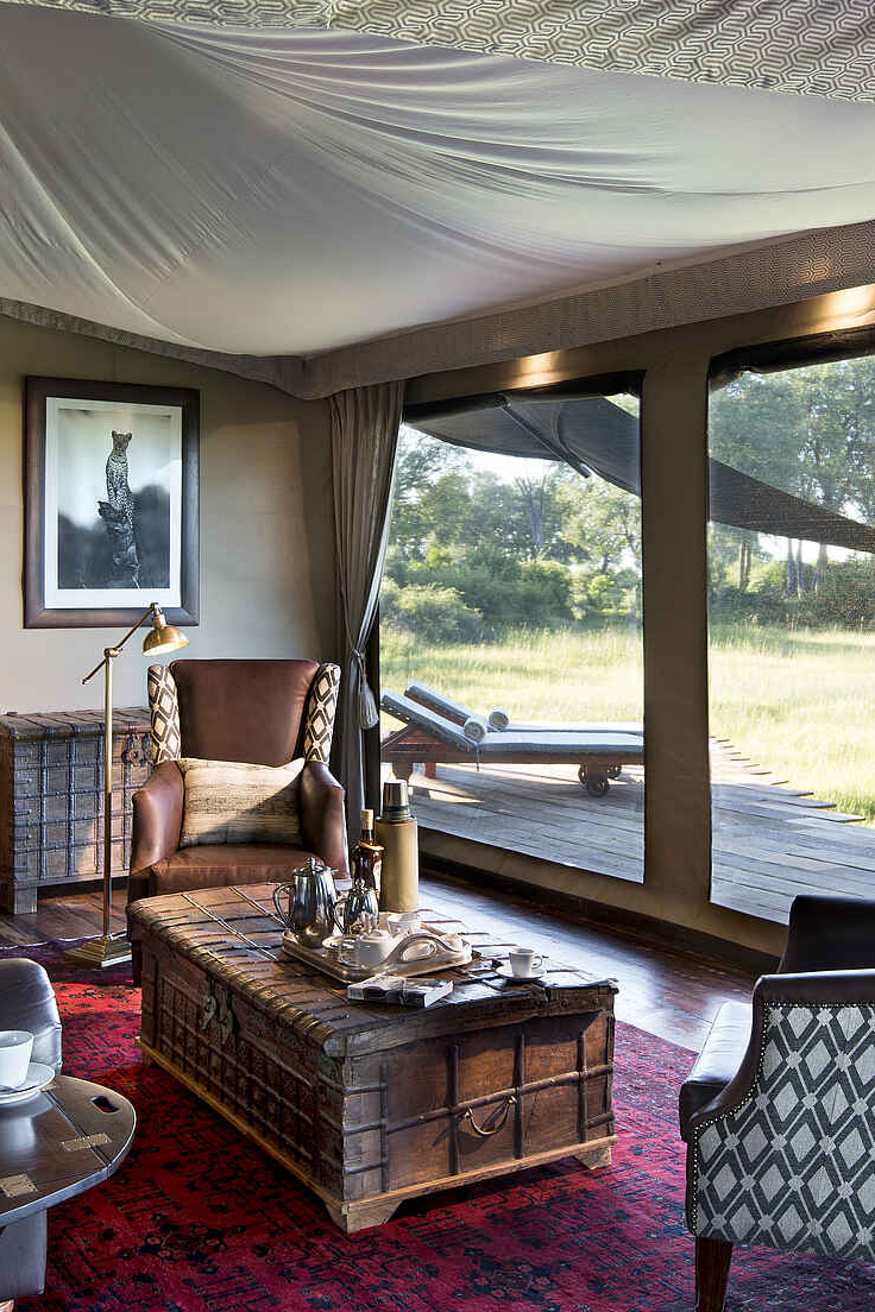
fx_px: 1458
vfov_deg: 48.4
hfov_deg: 33.4
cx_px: 427
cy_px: 582
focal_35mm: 40
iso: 200
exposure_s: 1/4
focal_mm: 23
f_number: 9.5
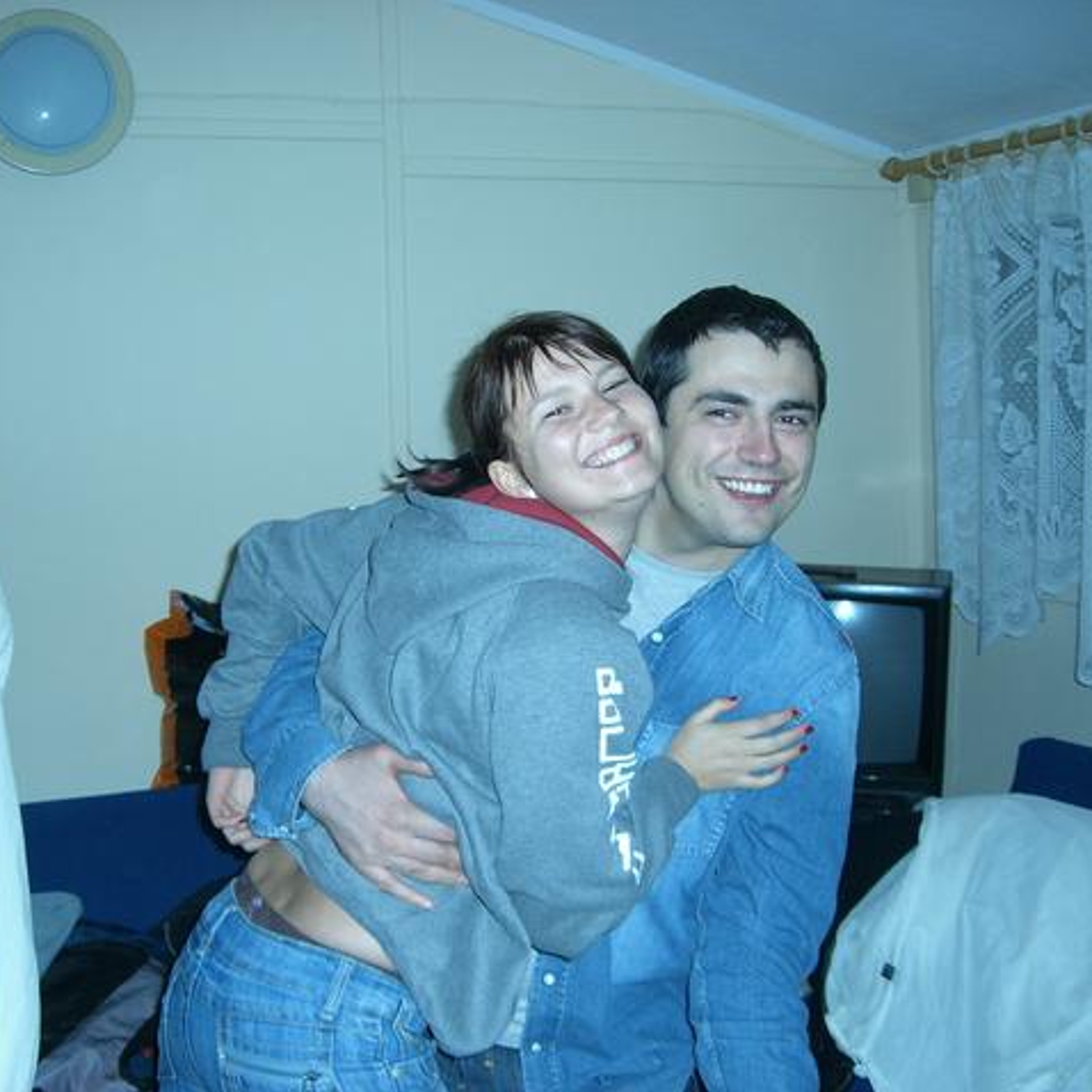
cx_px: 525
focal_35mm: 45
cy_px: 546
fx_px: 1606
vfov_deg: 37.6
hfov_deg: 37.5
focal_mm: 6.2
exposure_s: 1/60
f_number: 2.7
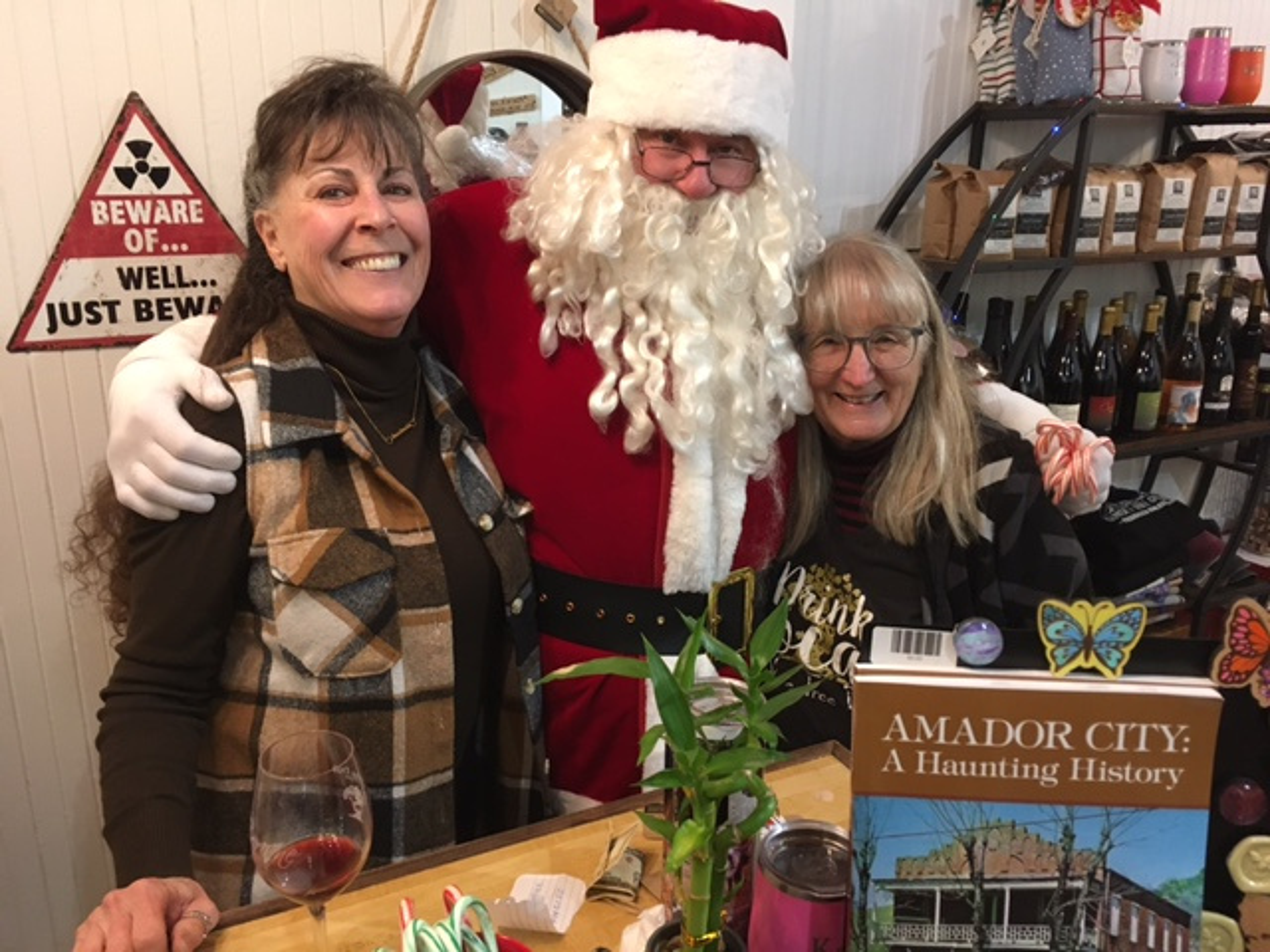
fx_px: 1064
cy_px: 476
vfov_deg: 48.2
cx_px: 635
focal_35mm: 29
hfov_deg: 61.7
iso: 200
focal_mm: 4.15
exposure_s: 1/24
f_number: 2.2
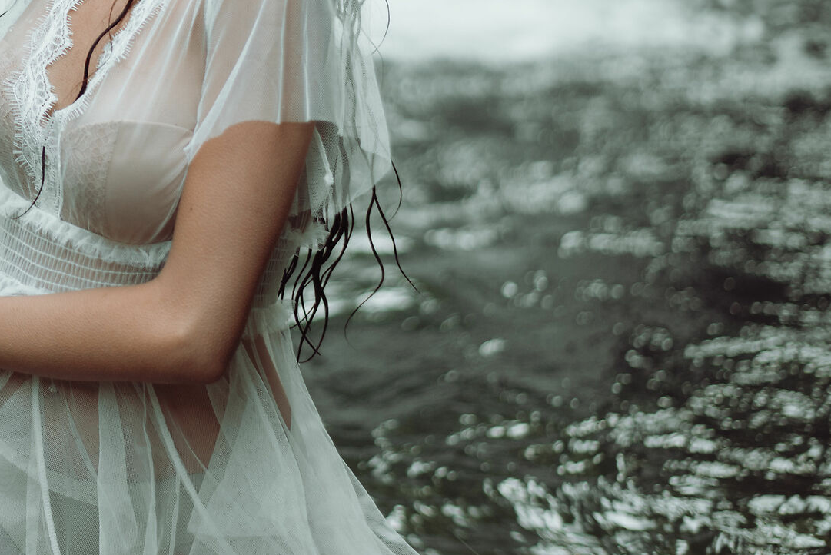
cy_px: -31
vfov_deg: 12.2
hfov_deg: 17.9
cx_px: -8
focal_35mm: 111
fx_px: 2564
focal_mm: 50
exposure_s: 1/125
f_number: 2
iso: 400
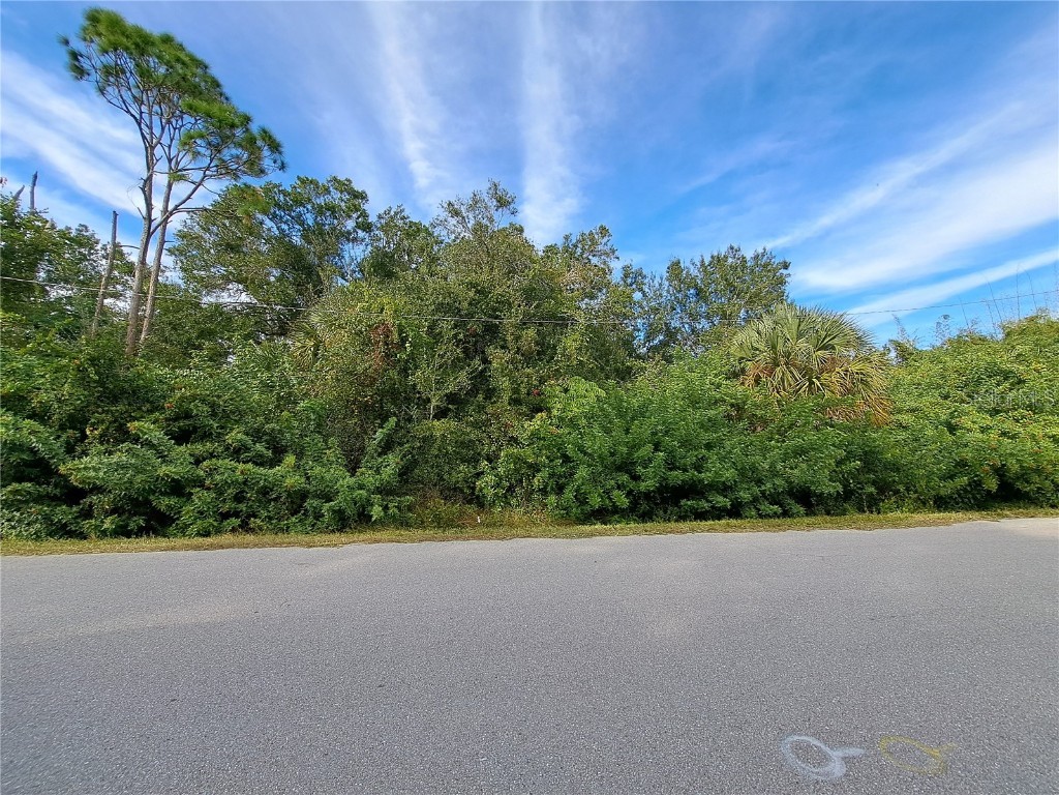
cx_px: 530
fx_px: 398
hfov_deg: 106.2
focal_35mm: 13
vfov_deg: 89.9
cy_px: 398
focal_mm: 1.74
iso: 50
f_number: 2.2
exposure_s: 1/672
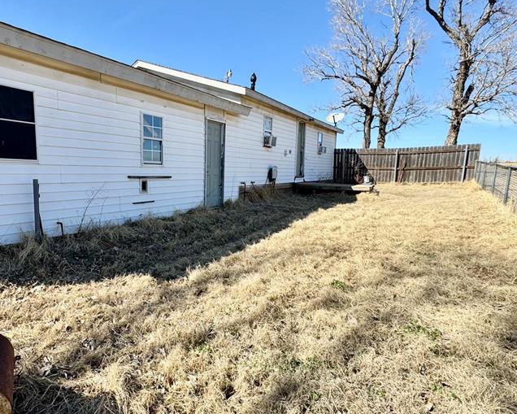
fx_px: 337
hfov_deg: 73.3
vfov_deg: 63.0
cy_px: 225
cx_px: 182
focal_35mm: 22
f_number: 2.2
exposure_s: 1/1370
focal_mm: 2.22
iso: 40
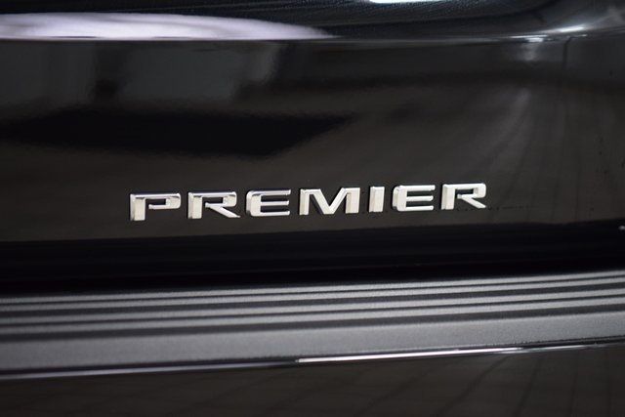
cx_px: 312
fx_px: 1823
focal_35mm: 105
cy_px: 208
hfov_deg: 19.5
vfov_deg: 13.0
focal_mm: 70
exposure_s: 1/60
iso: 1600
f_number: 2.8
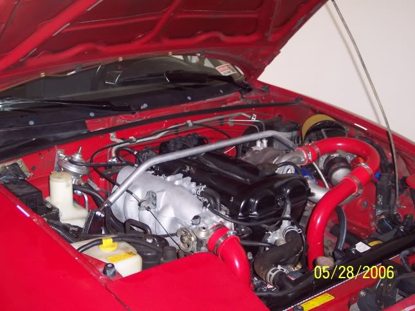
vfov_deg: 28.5
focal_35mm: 51
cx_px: 208
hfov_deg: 37.5
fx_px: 611
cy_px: 156
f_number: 3.4
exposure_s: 1/30
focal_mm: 10.7
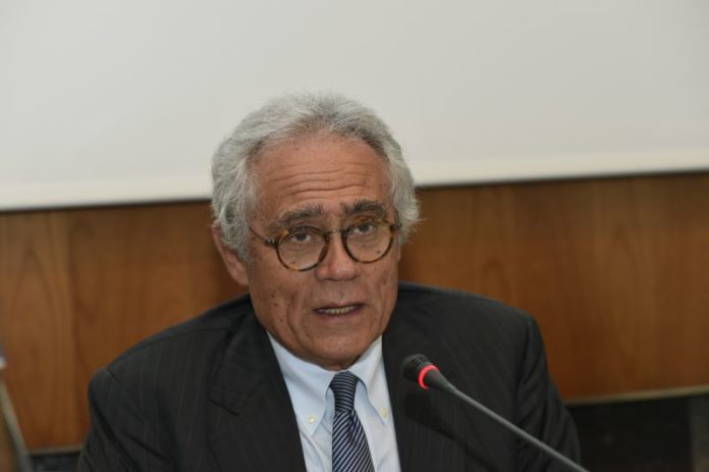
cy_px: 236
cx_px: 354
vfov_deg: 13.7
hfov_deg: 20.4
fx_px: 1968
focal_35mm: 100
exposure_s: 1/125
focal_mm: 100
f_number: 5.6
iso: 2000
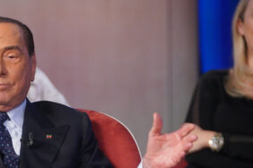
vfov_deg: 2.2
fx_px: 4319
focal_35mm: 615
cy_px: 146
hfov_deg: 3.4
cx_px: 3
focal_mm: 288
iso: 6400
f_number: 5.6
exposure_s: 1/200
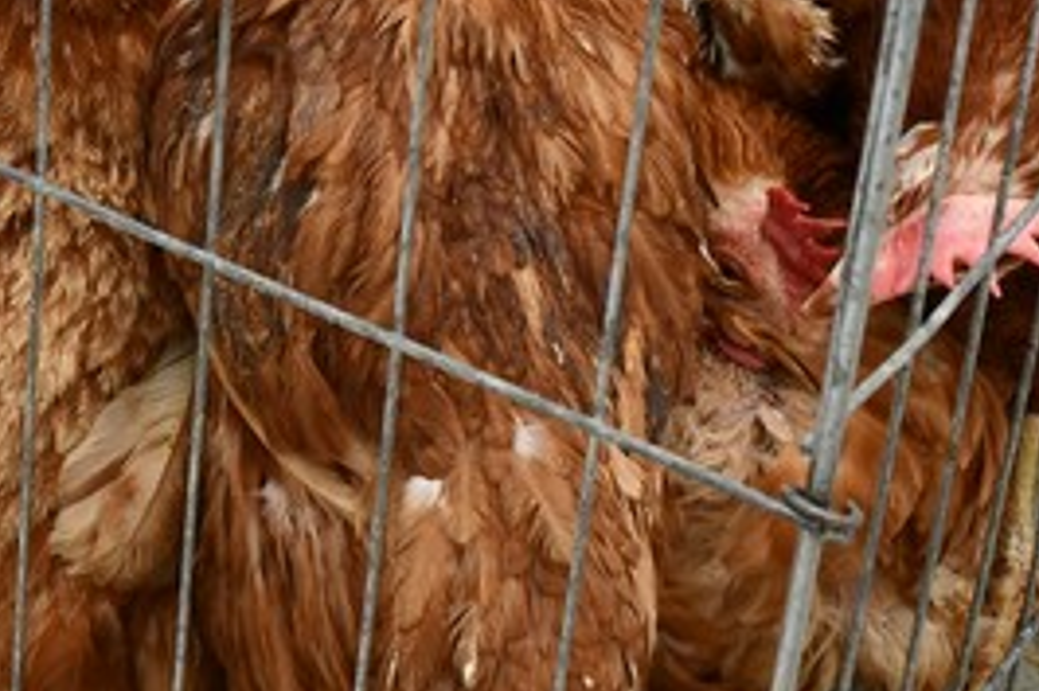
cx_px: -145
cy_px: -82
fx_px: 3519
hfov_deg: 16.2
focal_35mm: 122
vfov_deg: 11.1
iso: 250
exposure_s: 1/250
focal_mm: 18
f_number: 5.6
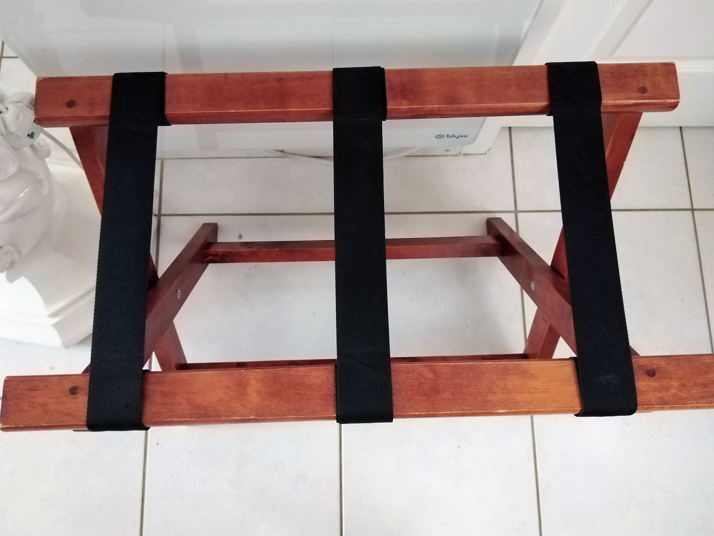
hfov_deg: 67.3
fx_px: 536
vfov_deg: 53.1
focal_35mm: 26
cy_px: 268
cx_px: 357
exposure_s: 1/15
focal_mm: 3.6
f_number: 1.8
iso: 1552
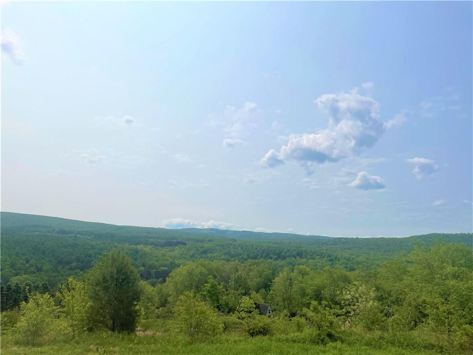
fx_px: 355
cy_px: 178
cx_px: 236
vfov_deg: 53.1
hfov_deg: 67.3
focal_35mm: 26
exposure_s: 1/13333
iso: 32
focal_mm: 4.2
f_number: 1.6
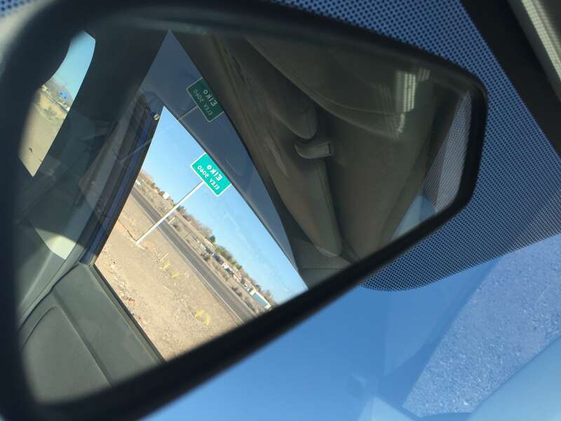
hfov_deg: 61.7
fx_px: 470
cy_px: 210
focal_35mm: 29
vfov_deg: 48.2
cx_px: 280
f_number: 2.2
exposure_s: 1/1163
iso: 32
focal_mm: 4.15
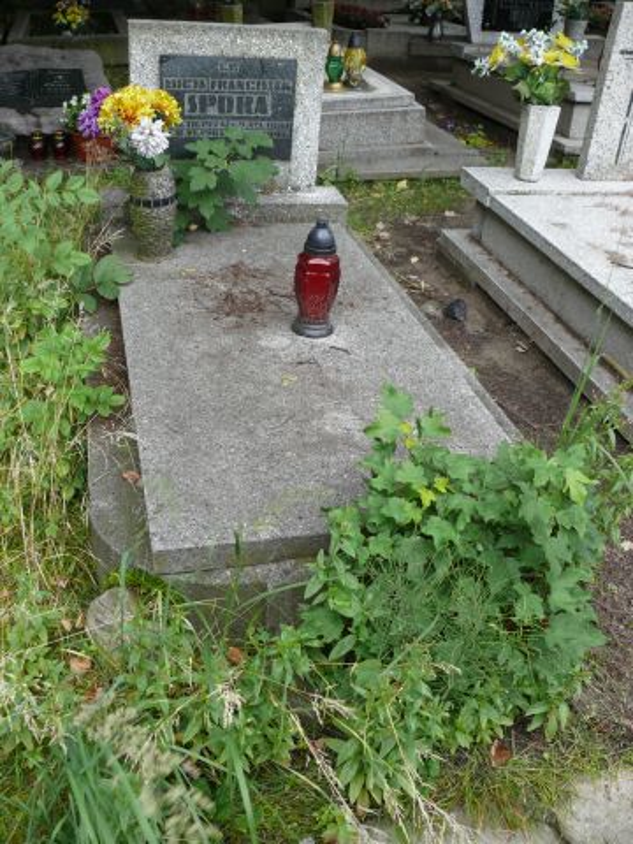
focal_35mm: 35
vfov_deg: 52.6
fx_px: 853
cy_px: 422
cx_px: 316
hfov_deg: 40.7
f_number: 3.2
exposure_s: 1/100
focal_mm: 7.4
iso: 100
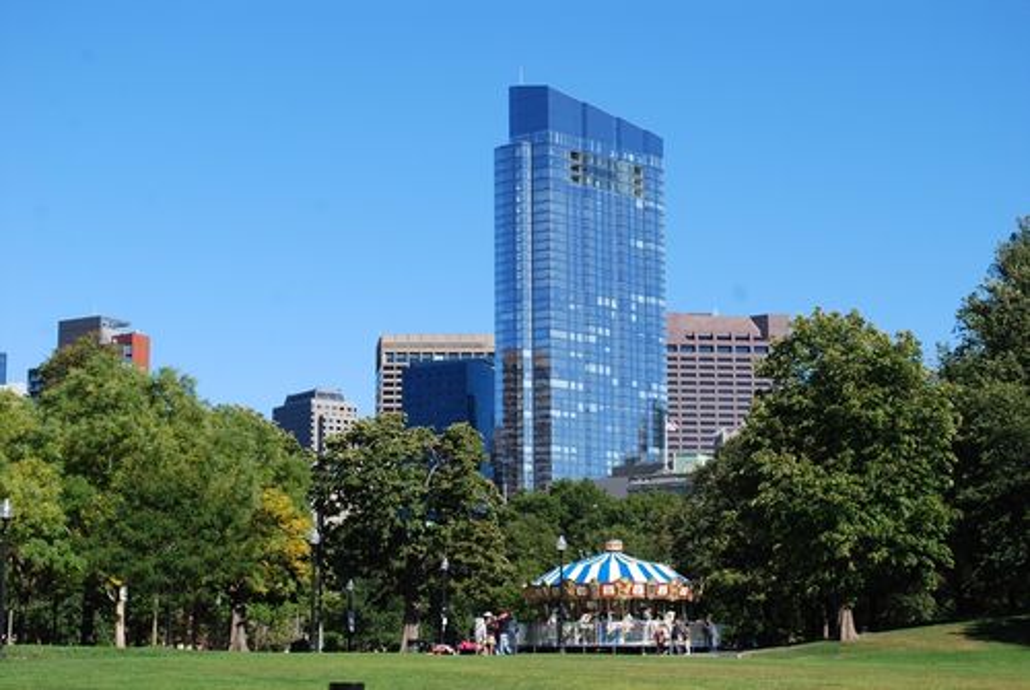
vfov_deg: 19.8
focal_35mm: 69
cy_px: 345
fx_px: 1977
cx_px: 515
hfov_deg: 29.2
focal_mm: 46
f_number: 7.1
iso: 100
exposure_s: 1/200
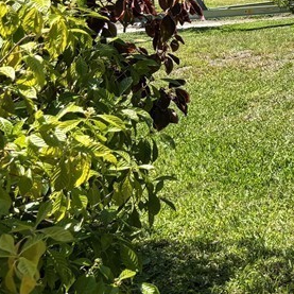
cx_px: 512
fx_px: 817
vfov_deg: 19.5
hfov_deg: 17.1
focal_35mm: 85
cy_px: -29
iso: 50
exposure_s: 1/1876
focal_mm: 5.96
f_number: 1.6
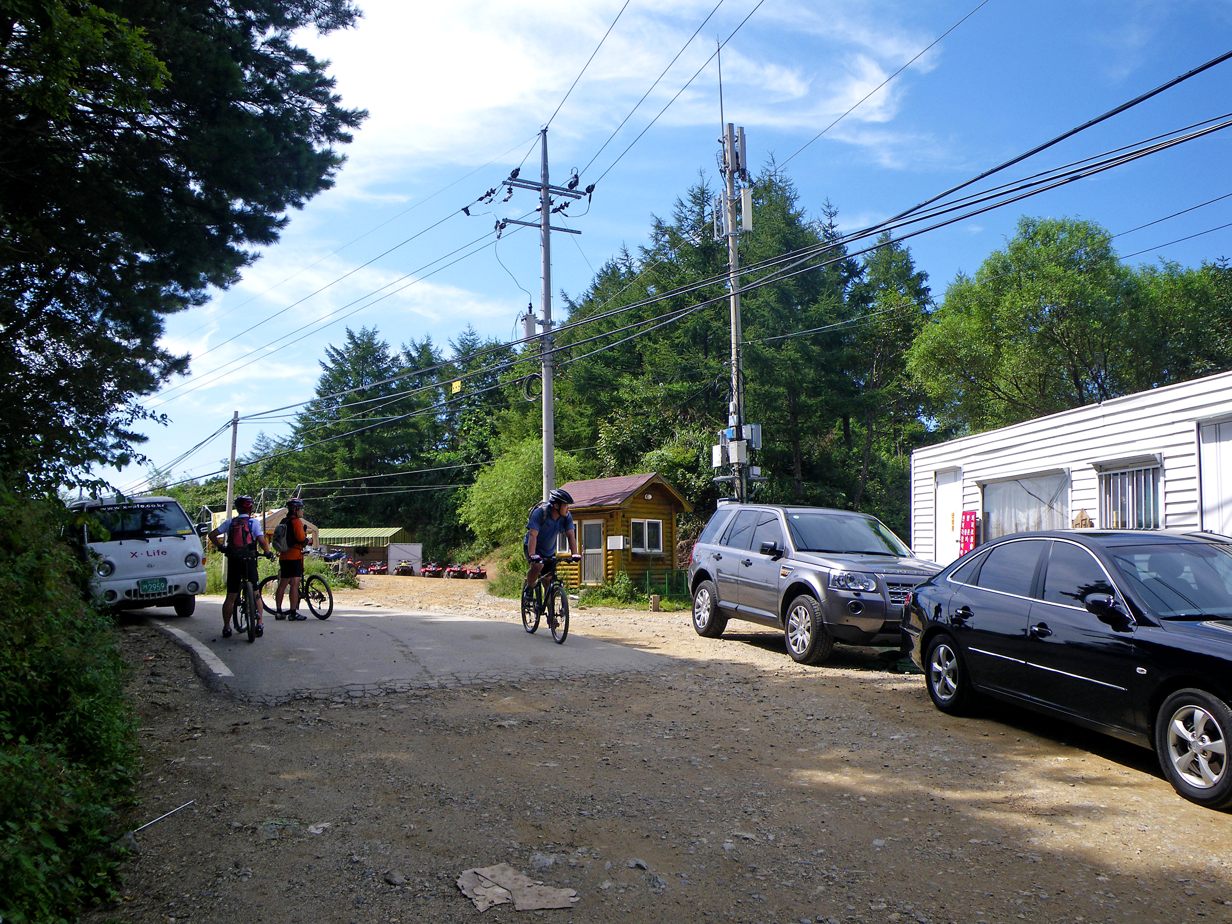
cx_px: 616
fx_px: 997
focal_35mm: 28
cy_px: 462
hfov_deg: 63.4
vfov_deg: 49.7
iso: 50
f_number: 4.2
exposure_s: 1/250
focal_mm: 5
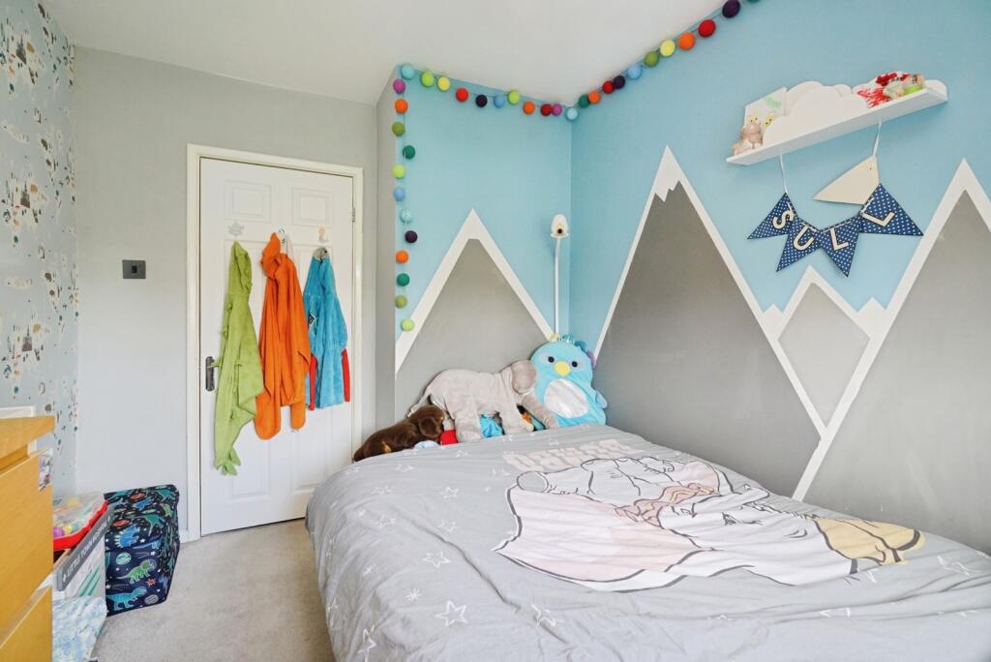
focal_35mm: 16
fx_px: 441
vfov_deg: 73.8
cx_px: 496
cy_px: 331
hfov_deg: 96.7
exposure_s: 1/60
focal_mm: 16
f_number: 7.1
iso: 2000
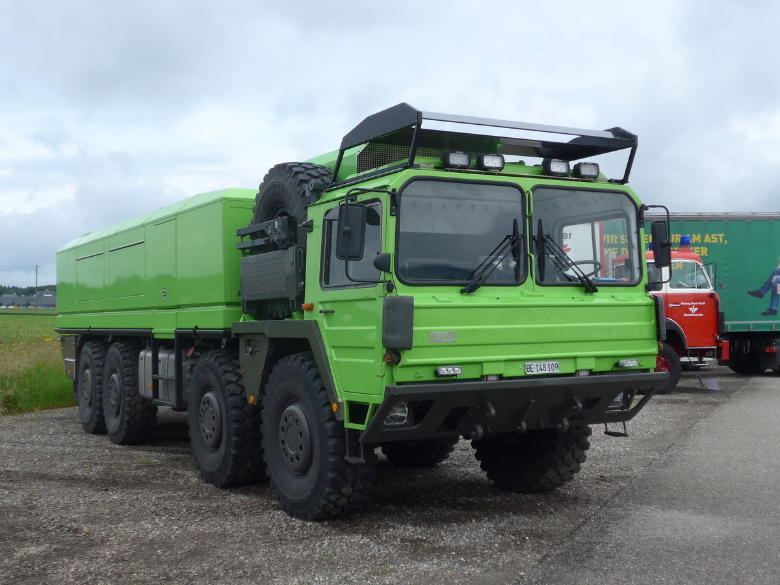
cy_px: 292
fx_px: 991
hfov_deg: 42.9
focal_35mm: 44
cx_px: 390
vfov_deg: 32.9
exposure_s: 1/800
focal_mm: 9
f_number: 2.8
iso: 80
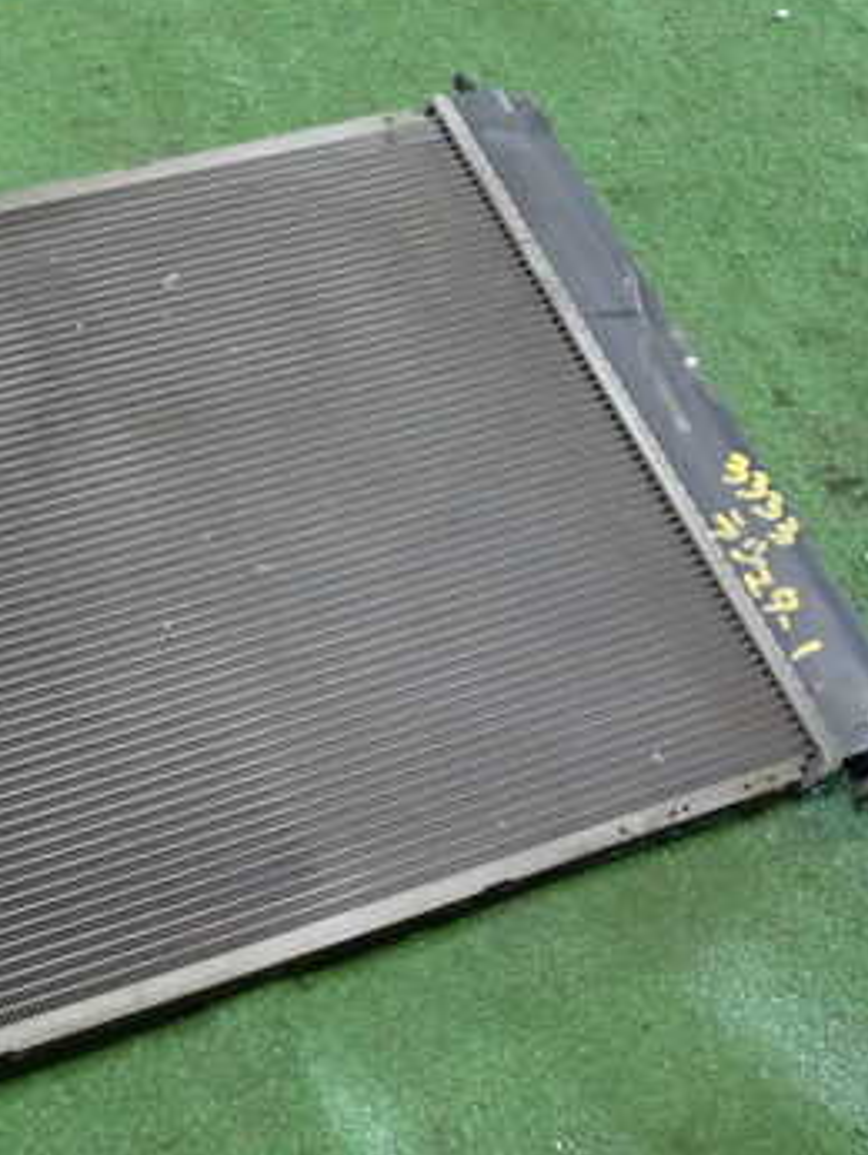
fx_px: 1736
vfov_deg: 36.7
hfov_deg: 26.6
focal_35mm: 52
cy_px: 681
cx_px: 10
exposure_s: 1/30
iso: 800
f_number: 2.3
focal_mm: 5.4
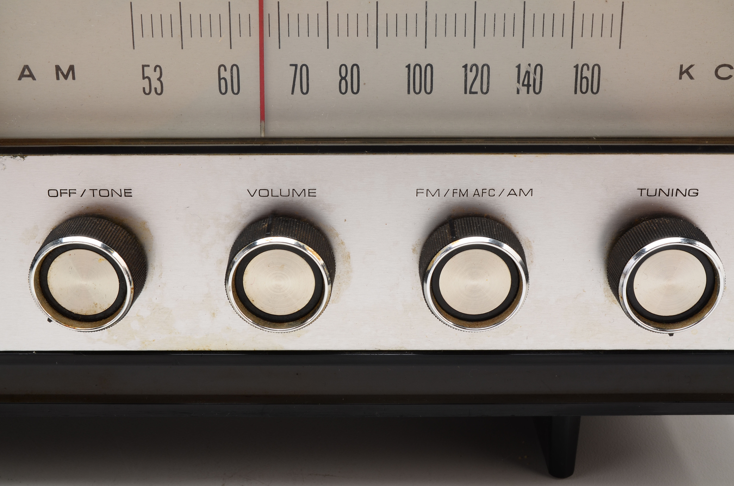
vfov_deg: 23.7
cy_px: 243
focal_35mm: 57
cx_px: 367
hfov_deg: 35.1
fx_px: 1160
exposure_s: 1/160
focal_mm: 38
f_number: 20
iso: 100
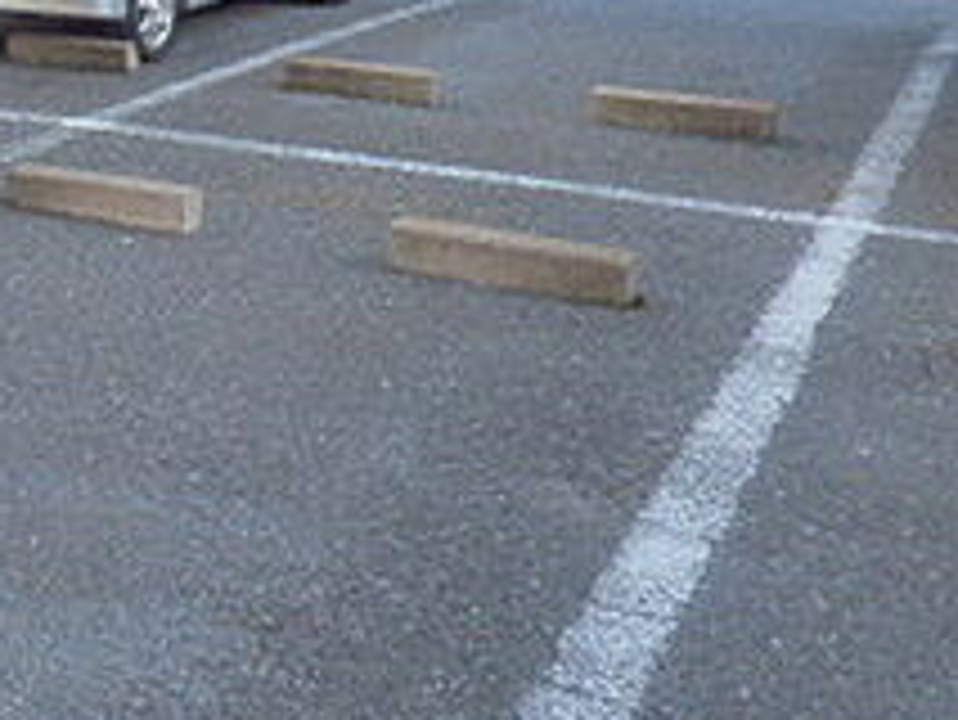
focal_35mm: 60
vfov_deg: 22.7
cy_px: -117
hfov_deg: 27.4
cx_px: -256
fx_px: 1661
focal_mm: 3.58
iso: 400
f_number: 5
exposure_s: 1/125
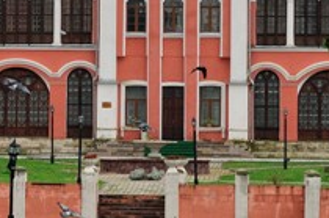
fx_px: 3401
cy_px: 65
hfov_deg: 5.5
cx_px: 0
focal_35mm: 373
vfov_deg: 3.7
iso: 400
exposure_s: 1/250
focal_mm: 58
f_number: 7.1
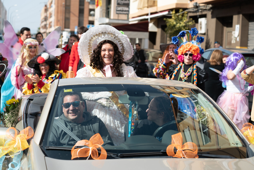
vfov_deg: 19.0
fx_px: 508
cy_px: 85
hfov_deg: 28.1
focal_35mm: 72
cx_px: 127
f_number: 4
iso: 125
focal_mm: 72
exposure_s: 1/1000
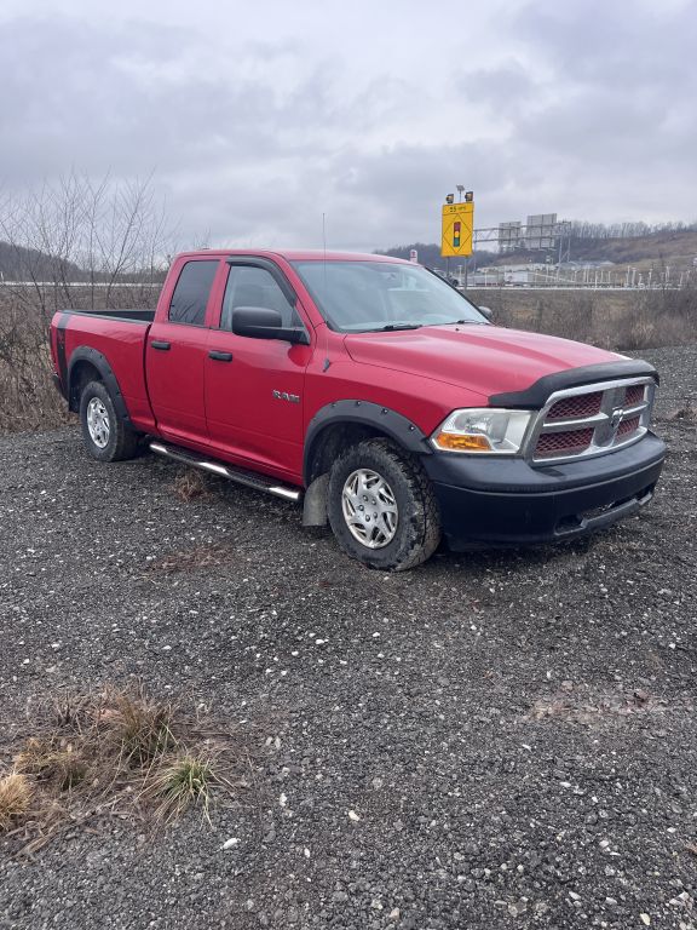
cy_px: 465
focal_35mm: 26
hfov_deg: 53.1
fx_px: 698
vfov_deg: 67.3
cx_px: 348
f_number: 1.6
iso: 50
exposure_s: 1/1517
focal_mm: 5.1
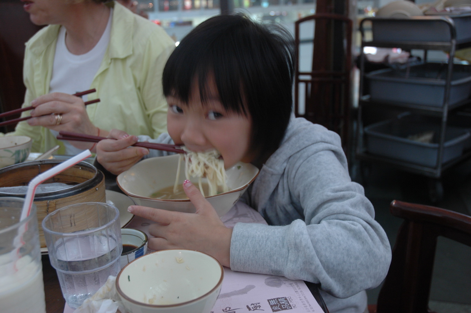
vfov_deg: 35.4
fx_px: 490
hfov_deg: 51.3
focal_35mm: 38
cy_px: 156
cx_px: 236
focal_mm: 25
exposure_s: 1/10
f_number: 3.8
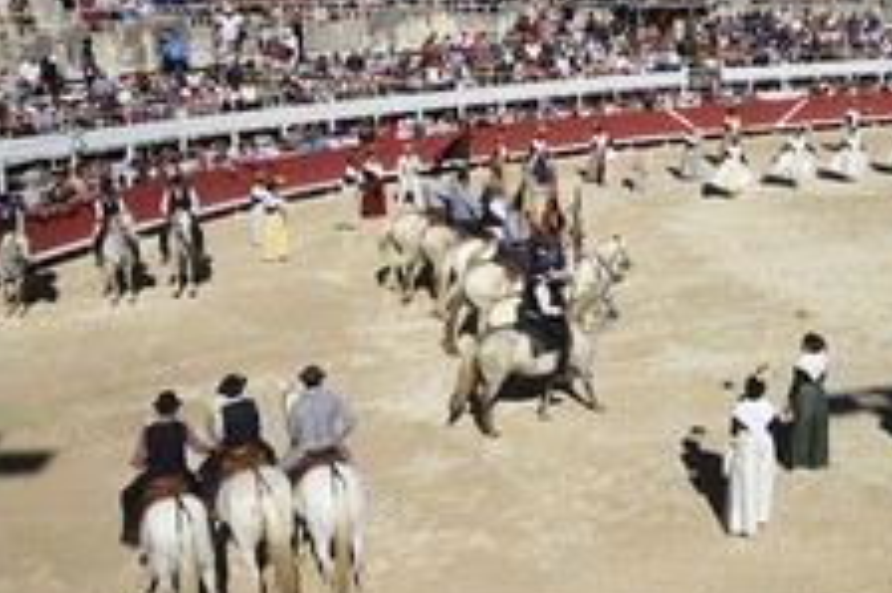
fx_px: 1114
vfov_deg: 29.2
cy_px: 123
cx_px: 701
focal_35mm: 45
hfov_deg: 41.9
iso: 200
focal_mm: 24
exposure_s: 1/400
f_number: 14
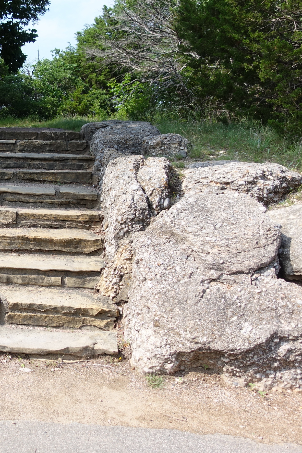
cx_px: -32
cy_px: 222
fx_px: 466
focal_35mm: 37
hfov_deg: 31.7
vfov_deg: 51.9
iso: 125
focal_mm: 8.82
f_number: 2.2
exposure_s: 1/200
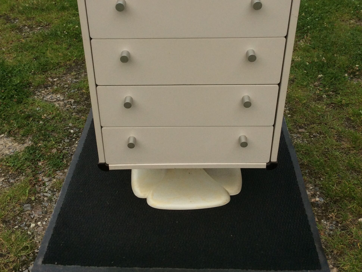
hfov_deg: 43.8
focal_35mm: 43
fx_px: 450
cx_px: 180
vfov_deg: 33.3
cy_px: 90
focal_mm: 3.3
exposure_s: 1/100
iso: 50
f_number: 2.4
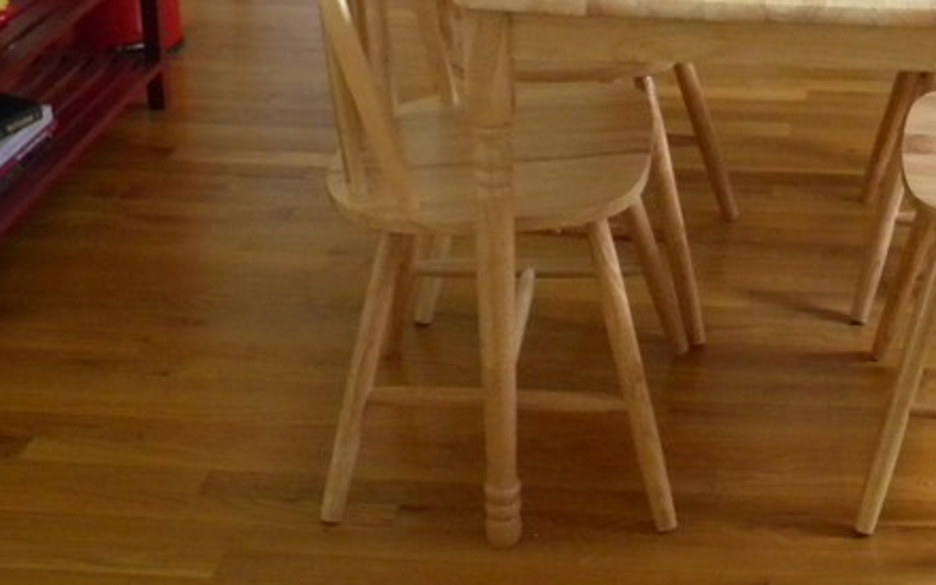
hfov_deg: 28.6
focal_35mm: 69
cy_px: -213
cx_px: 845
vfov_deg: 17.5
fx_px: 1760
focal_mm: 5
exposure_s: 1/16.5
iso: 400
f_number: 3.5
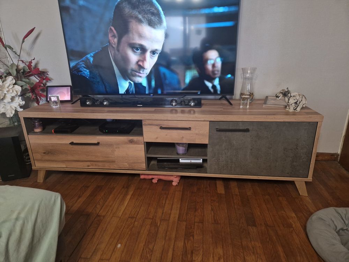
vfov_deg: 58.9
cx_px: 174
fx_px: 232
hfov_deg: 73.9
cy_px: 131
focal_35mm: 23
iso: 250
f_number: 1.8
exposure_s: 1/37
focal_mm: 5.4
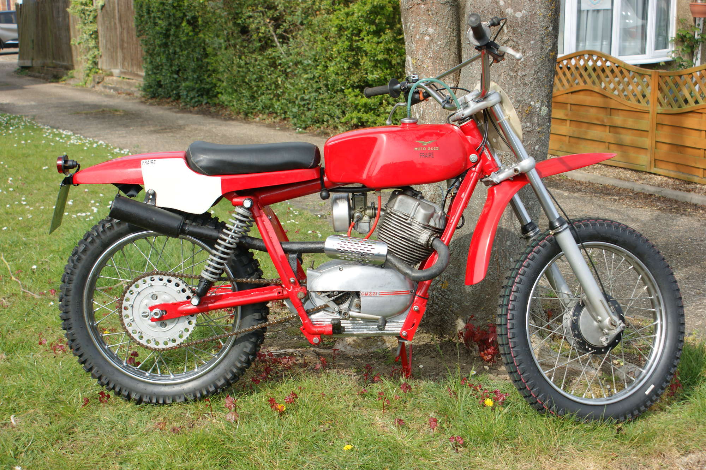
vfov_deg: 25.7
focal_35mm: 52
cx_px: 353
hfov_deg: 37.9
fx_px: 1029
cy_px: 235
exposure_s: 1/250
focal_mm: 35
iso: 100
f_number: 5.6
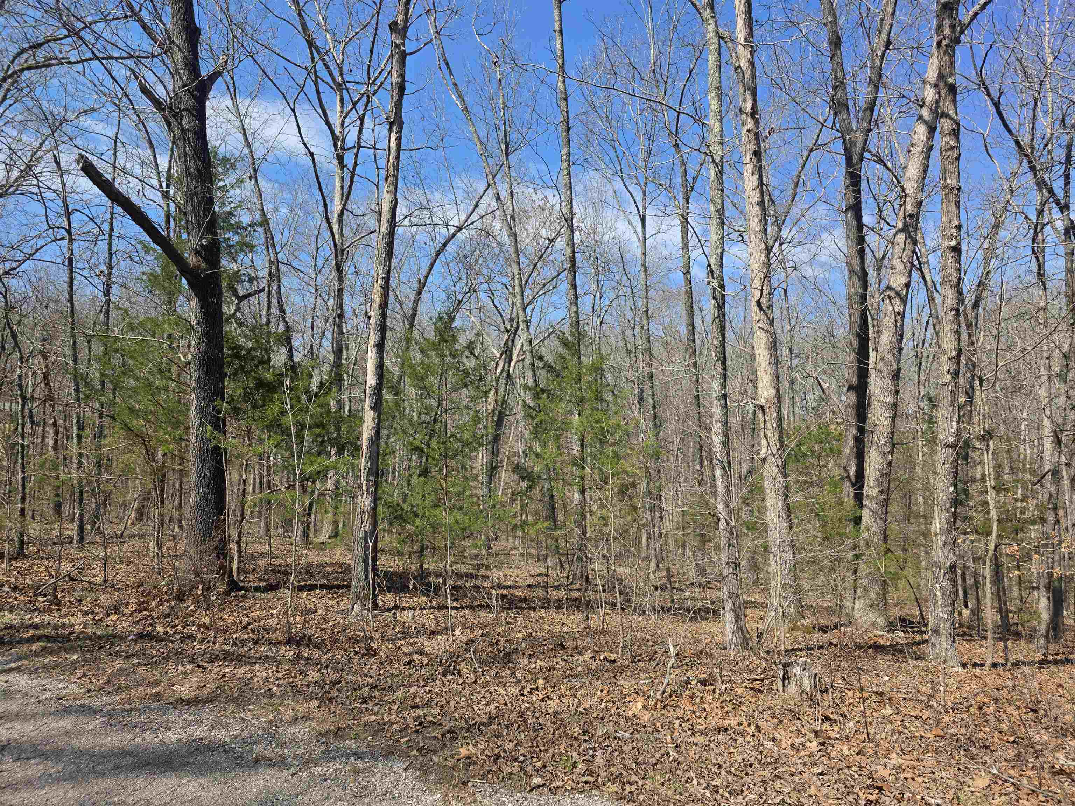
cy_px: 403
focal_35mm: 23
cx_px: 538
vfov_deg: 58.9
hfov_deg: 73.9
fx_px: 714
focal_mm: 6.3
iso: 80
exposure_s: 1/3309
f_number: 1.7
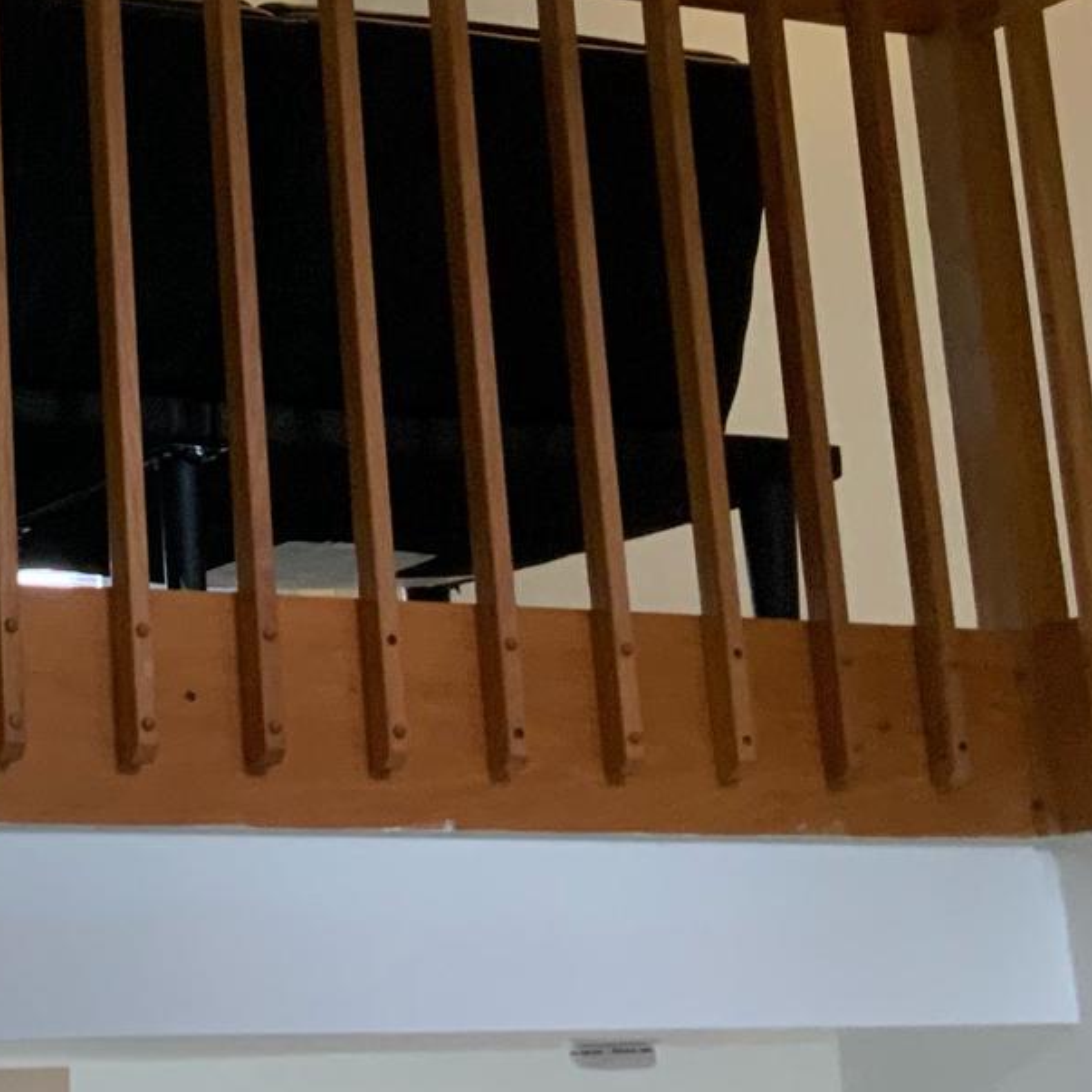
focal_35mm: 87
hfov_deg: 19.2
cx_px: -83
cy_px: 210
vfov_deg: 19.7
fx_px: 3105
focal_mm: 3
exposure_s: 1/60
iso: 160
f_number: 1.8
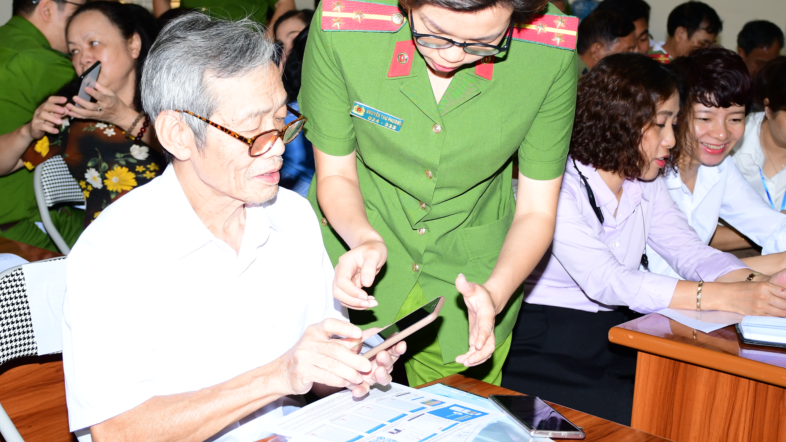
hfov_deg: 32.8
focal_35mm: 64
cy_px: 163
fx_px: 1334
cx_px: 388
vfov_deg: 18.8
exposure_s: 1/200
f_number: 4
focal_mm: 30
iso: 320
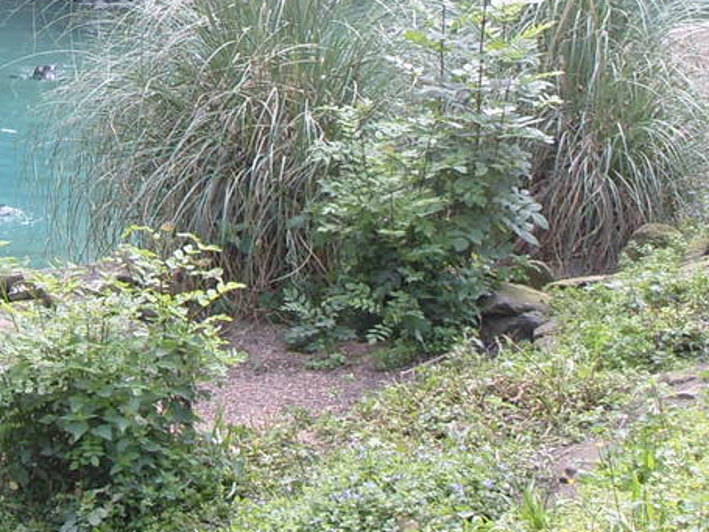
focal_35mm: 123
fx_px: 2519
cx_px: -37
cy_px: -120
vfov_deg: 11.8
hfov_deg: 15.7
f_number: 2.8
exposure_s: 1/125
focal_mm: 7.8
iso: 80
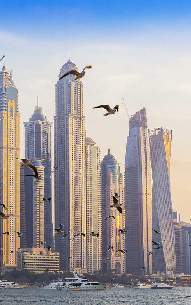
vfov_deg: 18.3
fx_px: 949
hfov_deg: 11.4
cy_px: 153
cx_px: -9
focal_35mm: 114
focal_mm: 40
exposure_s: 1/500
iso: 640
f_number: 7.1
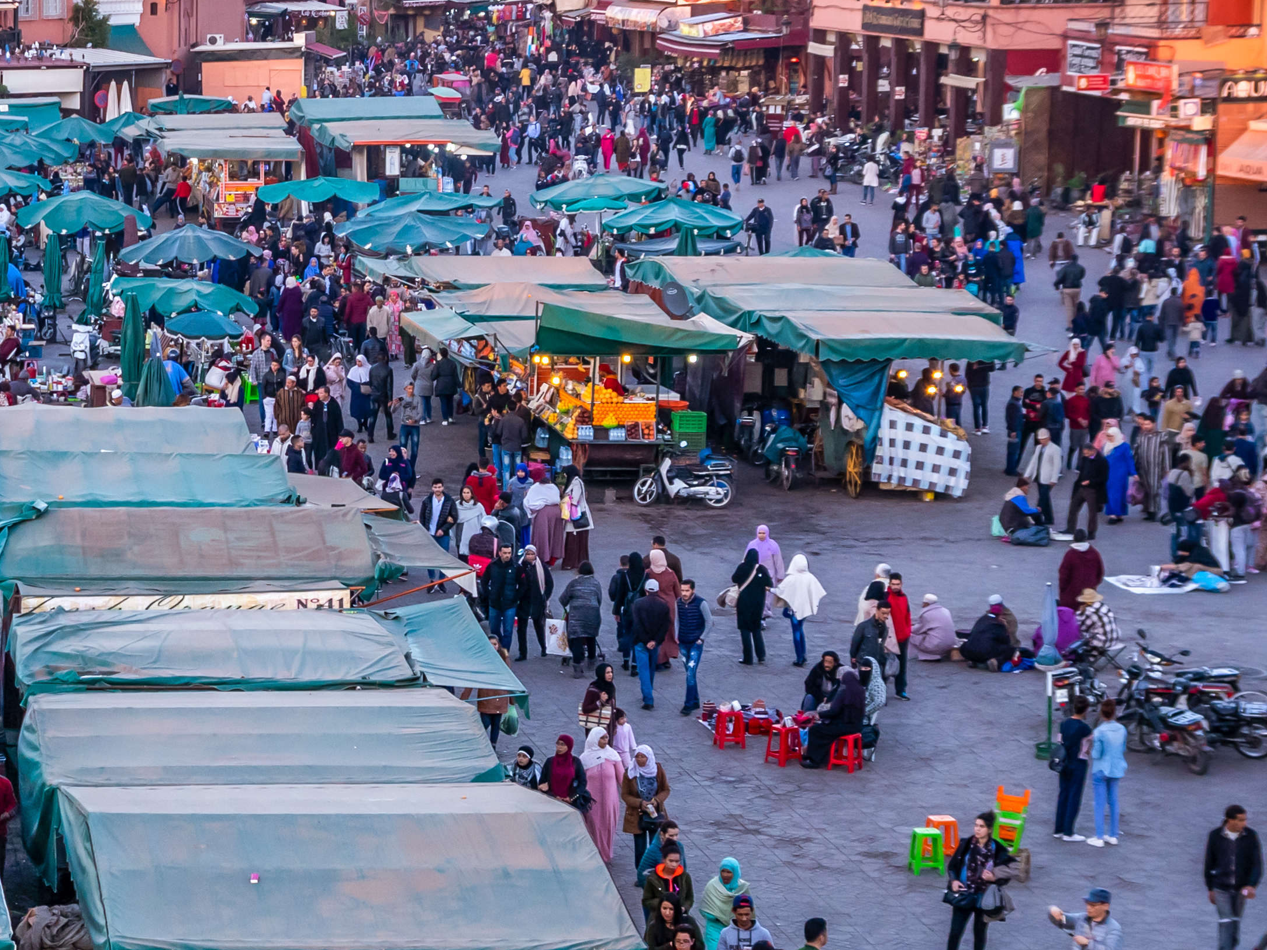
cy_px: 587
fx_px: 3806
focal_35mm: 104
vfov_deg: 14.2
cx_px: -277
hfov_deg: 17.9
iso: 100
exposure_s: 1/80
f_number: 5
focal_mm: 25.63
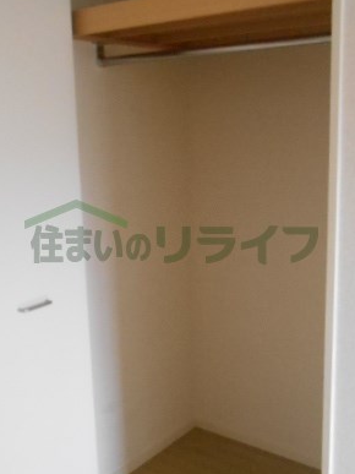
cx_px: 171
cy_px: 231
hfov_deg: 33.6
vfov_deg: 43.9
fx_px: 588
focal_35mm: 43
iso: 800
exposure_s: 1/60
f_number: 3.4
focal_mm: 4.7
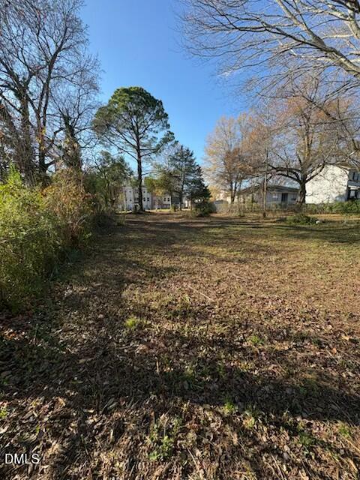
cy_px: 240
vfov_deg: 102.1
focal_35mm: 14
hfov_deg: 85.7
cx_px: 180
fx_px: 194
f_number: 2.2
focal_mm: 2.22
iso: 50
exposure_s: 1/508
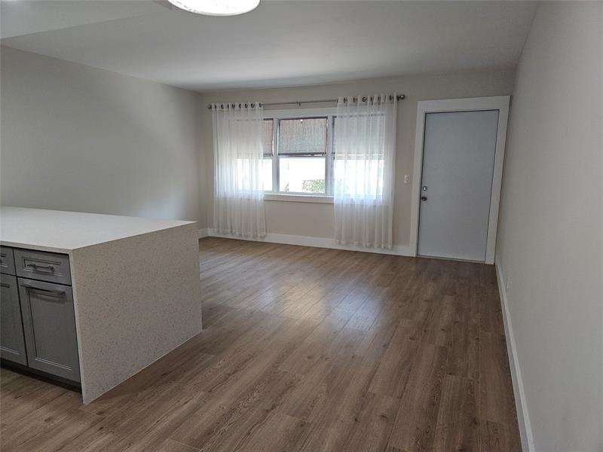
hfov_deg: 73.9
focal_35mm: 23
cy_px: 226
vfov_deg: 58.9
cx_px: 302
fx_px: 401
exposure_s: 1/60
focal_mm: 5.4
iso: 64
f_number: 1.8
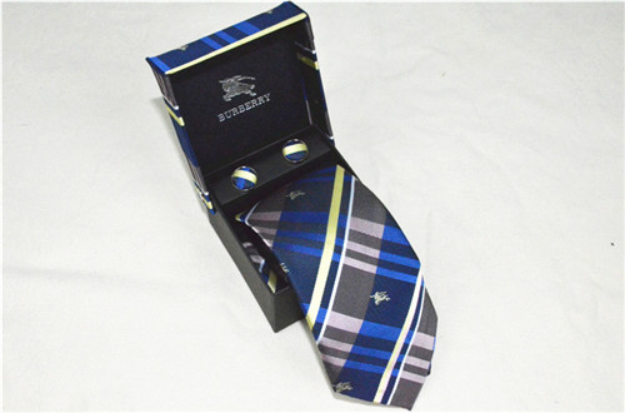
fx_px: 779
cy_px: 206
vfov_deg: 29.7
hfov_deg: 43.7
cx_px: 312
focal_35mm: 45
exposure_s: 1/250
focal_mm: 30
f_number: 20
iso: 6400
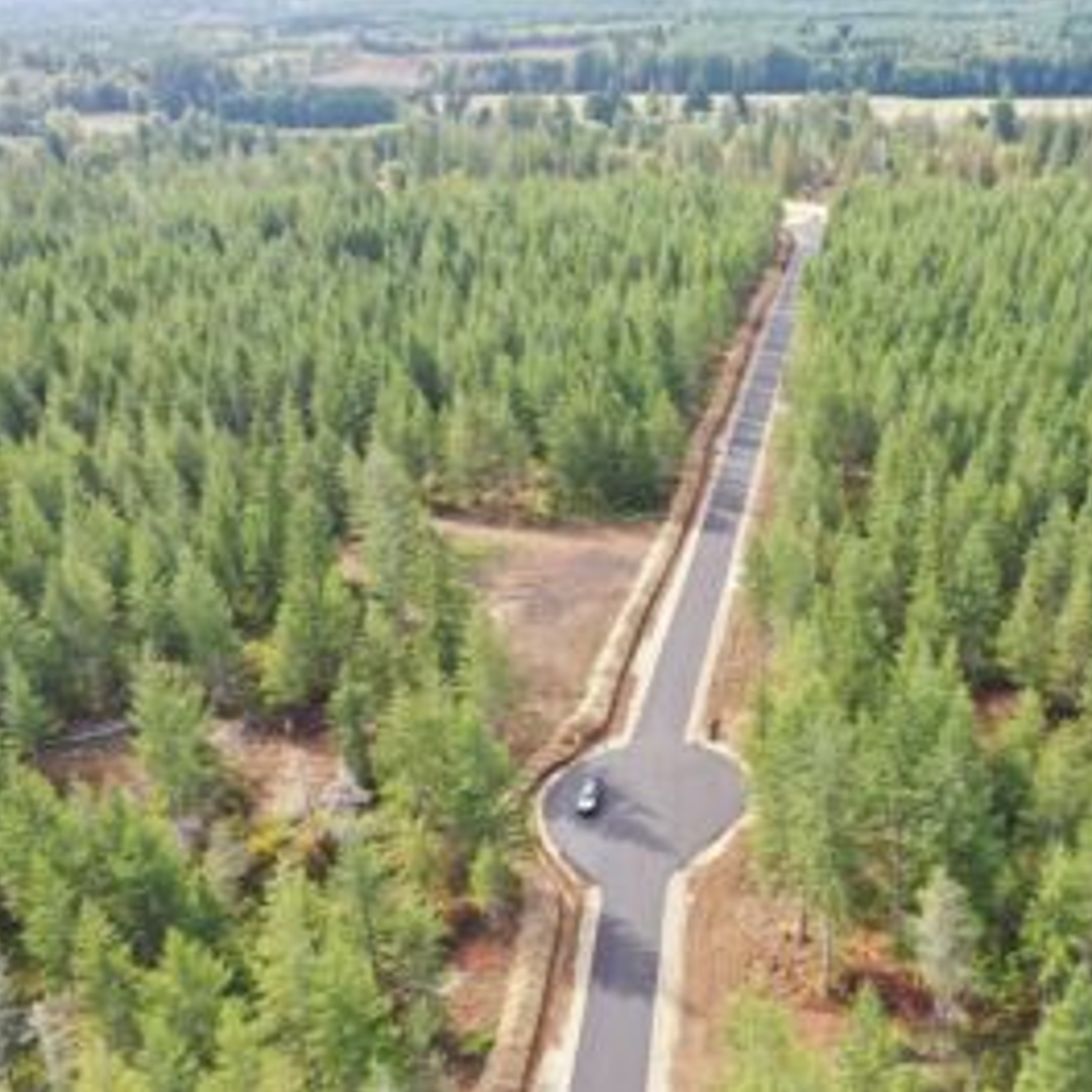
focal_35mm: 36
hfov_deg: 44.6
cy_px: 544
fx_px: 1285
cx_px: 807
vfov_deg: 46.0
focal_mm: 10.26
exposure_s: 1/120
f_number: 4.5
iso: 100
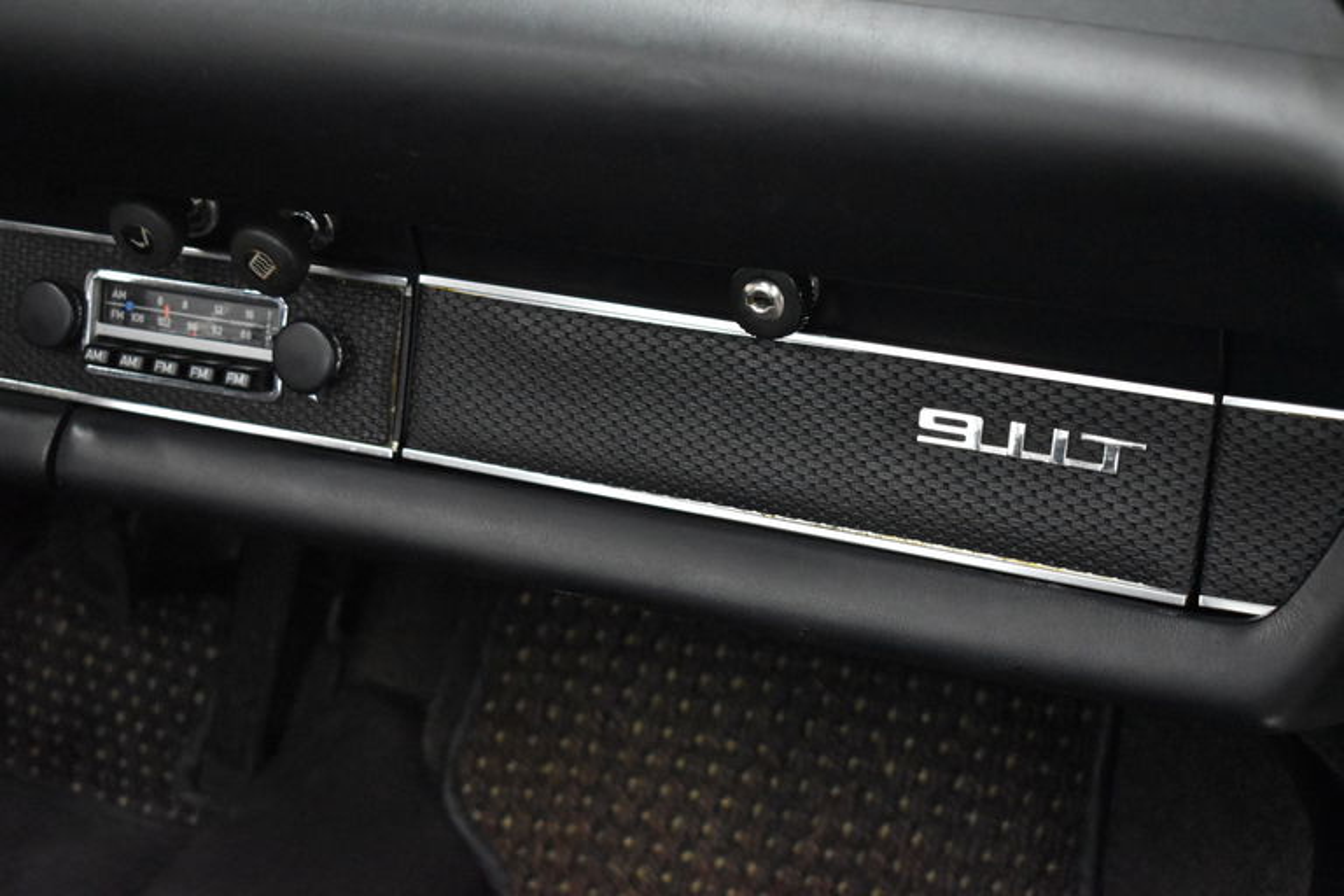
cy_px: 448
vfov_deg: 22.6
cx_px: 672
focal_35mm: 60
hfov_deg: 33.4
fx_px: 2240
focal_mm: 40
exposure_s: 1/125
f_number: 5
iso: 5600
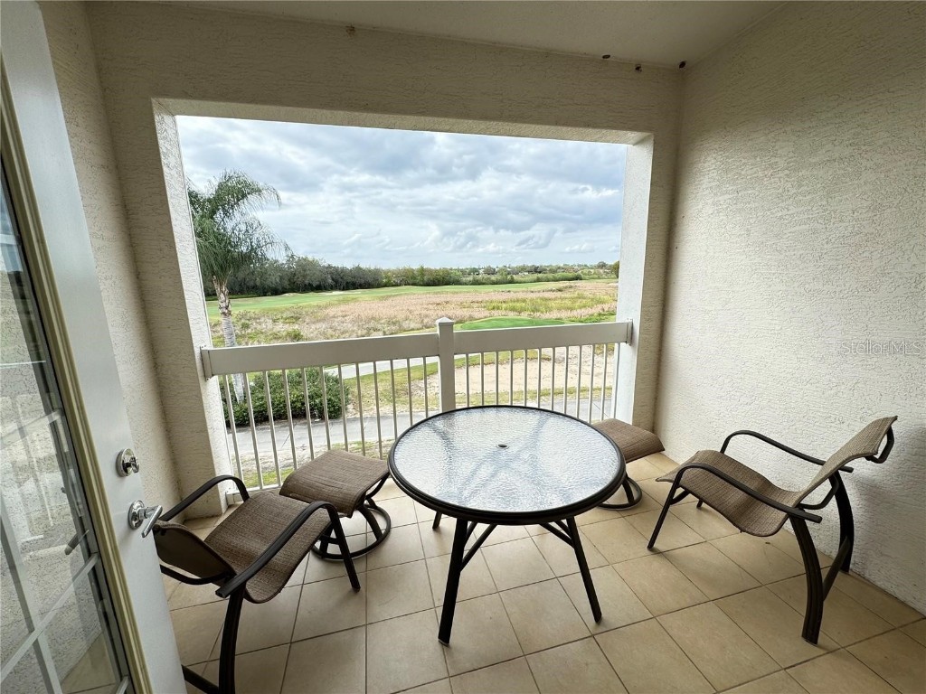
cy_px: 347
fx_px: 375
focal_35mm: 14
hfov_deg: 102.1
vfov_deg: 85.7
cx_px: 463
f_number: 2.2
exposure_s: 1/267
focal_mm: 2.22
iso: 40
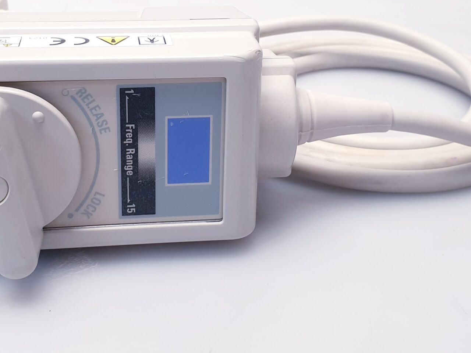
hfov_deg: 36.6
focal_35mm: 52
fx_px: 708
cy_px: 103
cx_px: 183
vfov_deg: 27.8
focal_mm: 4.3
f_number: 2.4
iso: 64
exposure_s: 1/50
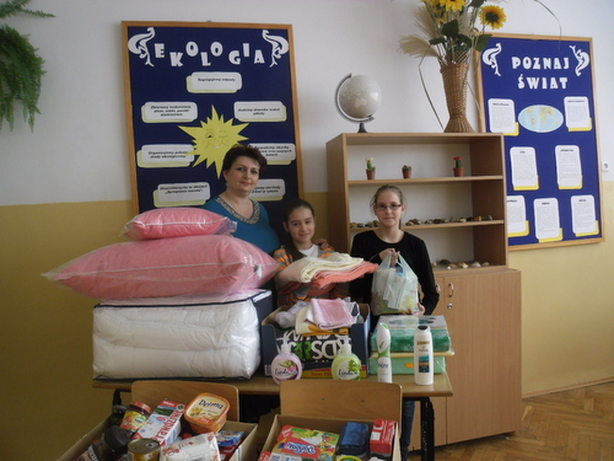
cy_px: 230
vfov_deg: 51.4
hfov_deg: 65.3
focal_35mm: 27
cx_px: 307
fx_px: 479
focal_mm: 4.9
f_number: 3.5
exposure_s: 1/60
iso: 100
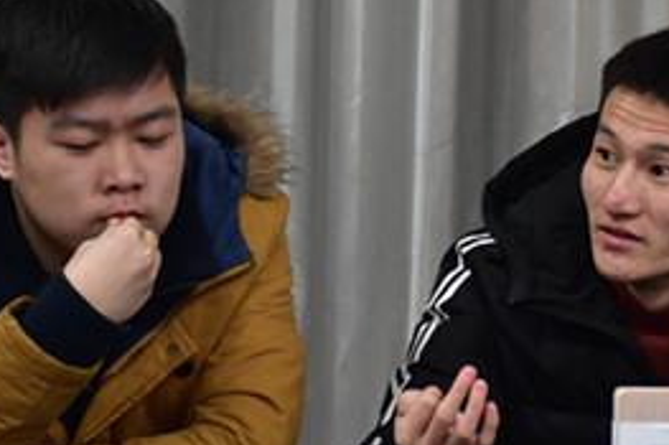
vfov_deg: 6.1
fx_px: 4197
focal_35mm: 226
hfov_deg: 9.1
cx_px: 453
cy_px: 165
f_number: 5.6
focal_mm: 62
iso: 1600
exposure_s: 1/60
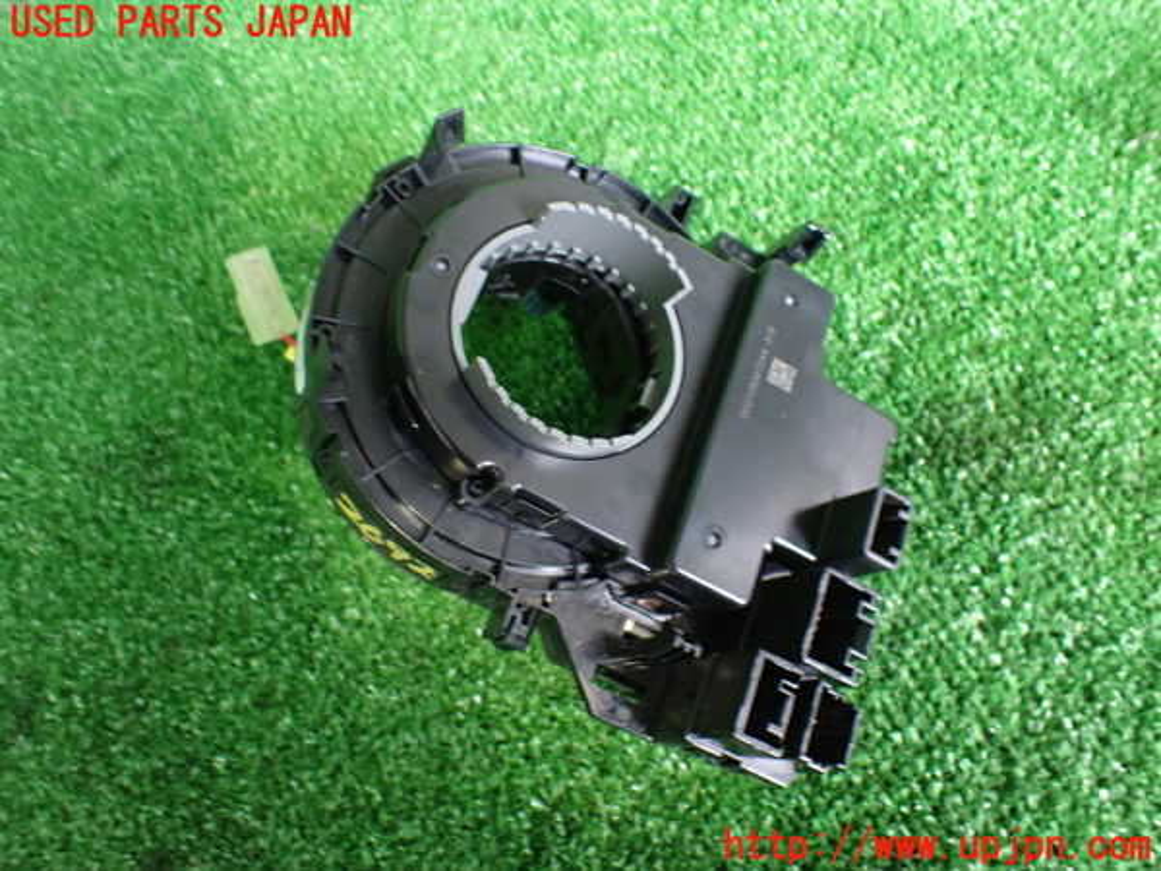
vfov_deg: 46.8
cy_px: 436
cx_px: 580
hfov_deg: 60.0
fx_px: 1006
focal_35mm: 30
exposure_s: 1/40
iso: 800
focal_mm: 5.4
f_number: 2.3
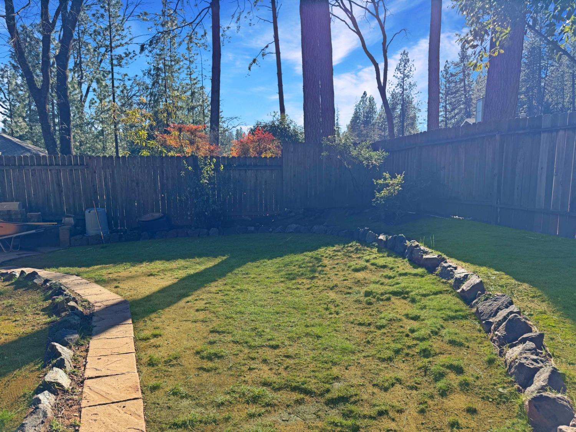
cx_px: 288
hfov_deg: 71.6
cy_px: 216
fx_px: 399
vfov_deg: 56.8
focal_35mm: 24
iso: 80
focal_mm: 6.76
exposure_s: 1/2174
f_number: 1.78
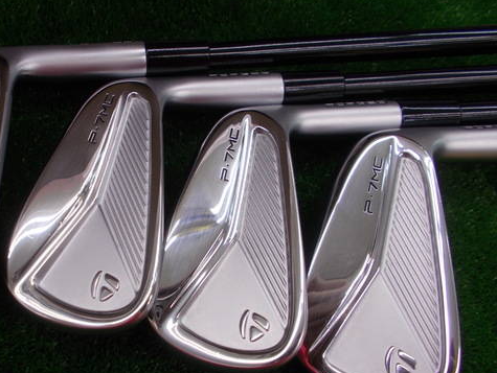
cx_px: 163
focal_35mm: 35
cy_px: 220
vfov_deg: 40.6
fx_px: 503
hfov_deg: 51.6
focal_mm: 4.6
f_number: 3.2
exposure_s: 1/25
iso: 80
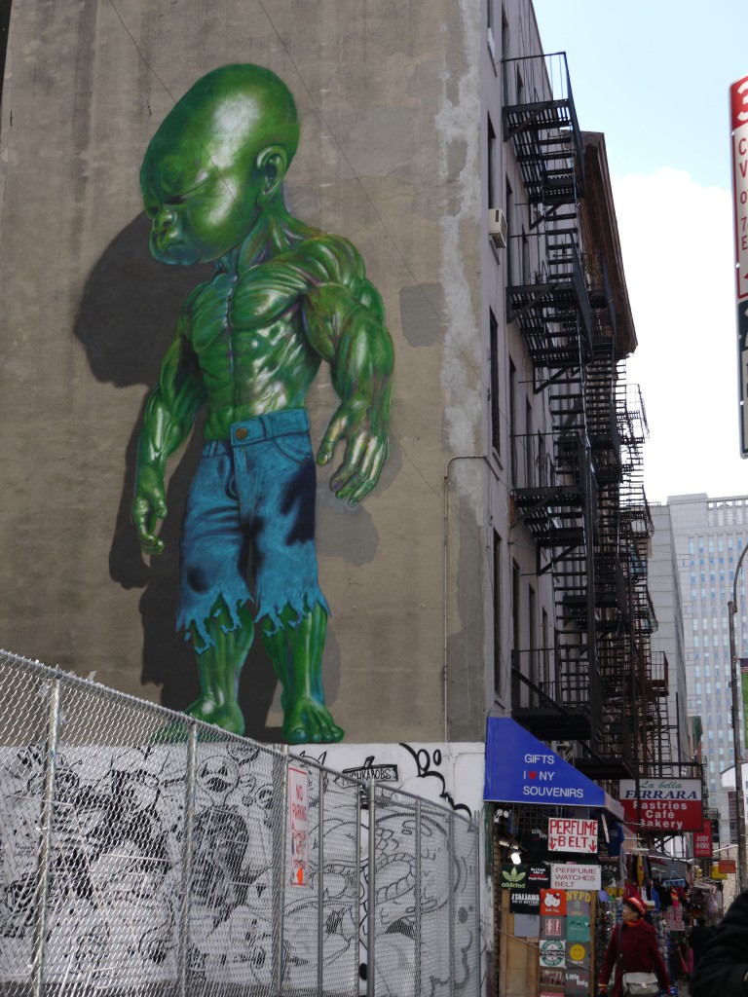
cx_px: 374
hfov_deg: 26.1
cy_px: 498
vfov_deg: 34.3
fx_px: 1613
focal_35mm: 56
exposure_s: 1/200
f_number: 7.1
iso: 160
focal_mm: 28
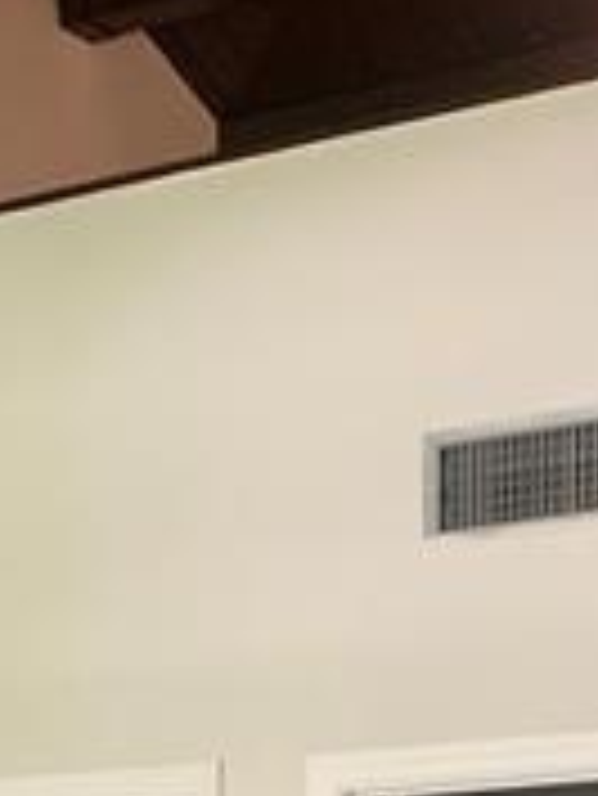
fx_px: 2600
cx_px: 198
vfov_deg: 15.8
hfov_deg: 13.1
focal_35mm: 113
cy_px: 1241
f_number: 1.8
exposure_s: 1/60
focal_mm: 4.25
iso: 250
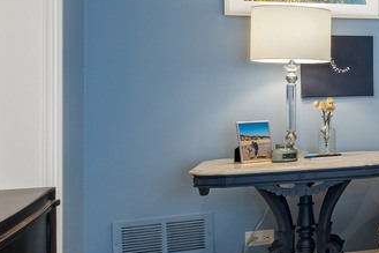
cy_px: 61
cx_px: 819
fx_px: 726
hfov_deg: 17.2
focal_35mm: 69
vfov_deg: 19.6
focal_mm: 14
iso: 200
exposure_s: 1/6
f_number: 9.5
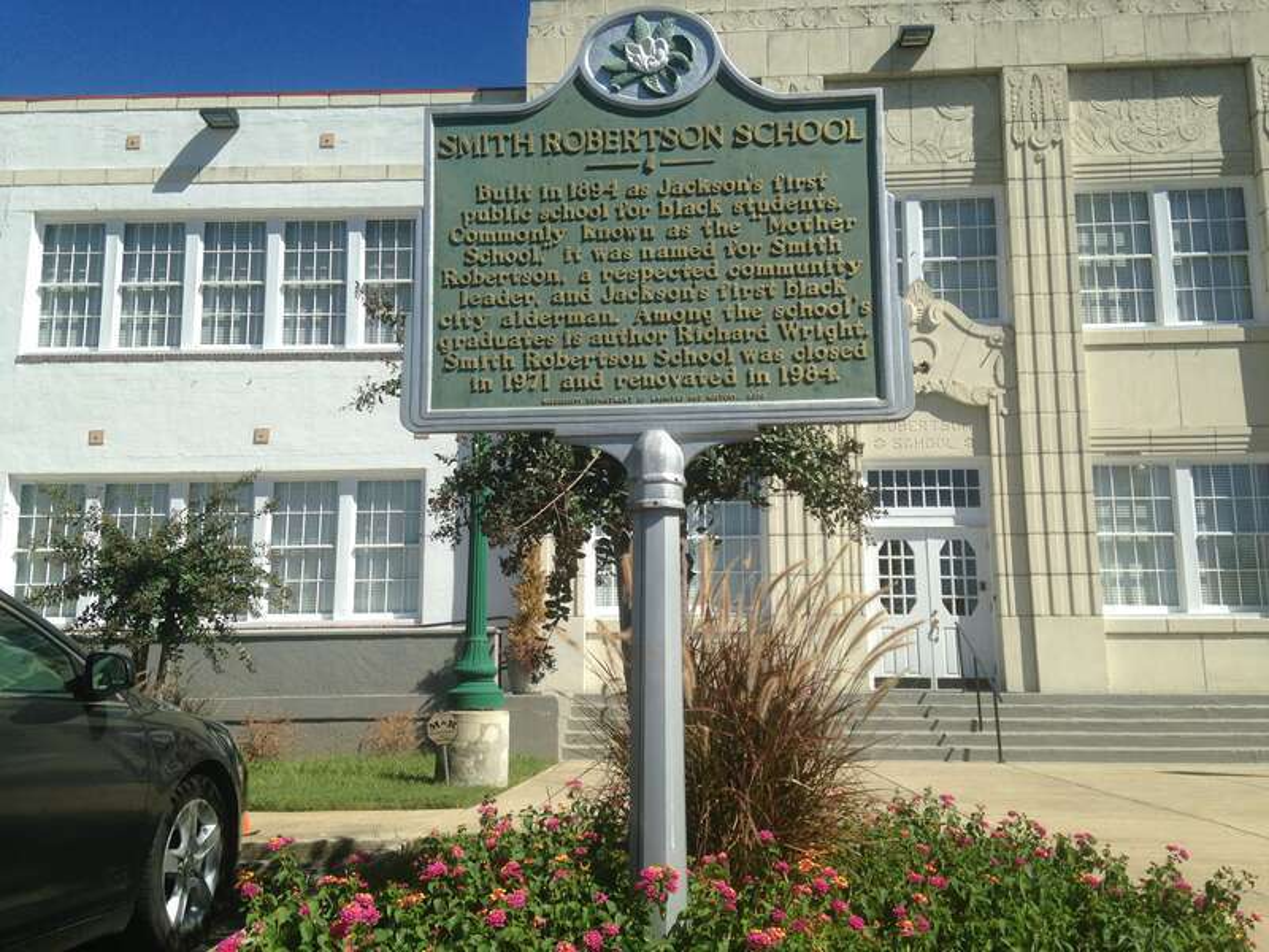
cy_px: 476
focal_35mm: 33
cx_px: 634
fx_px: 1210
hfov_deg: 55.4
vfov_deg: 42.9
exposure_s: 1/1869
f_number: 2.4
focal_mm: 4.12
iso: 50
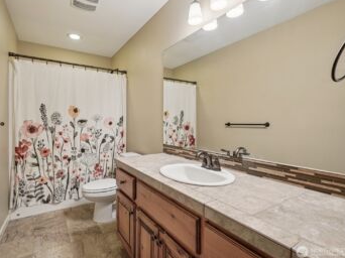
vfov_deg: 71.5
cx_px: 152
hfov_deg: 87.4
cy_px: 126
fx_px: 179
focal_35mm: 18
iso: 400
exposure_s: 1/2
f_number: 8
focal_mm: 16
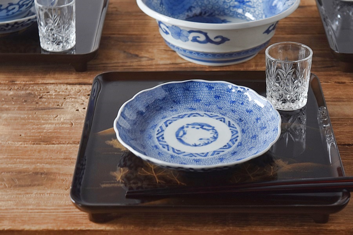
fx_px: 809
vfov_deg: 16.6
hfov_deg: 24.6
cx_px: 176
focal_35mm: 82
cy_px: 118
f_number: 5.6
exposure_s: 1/2
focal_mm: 55
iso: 400
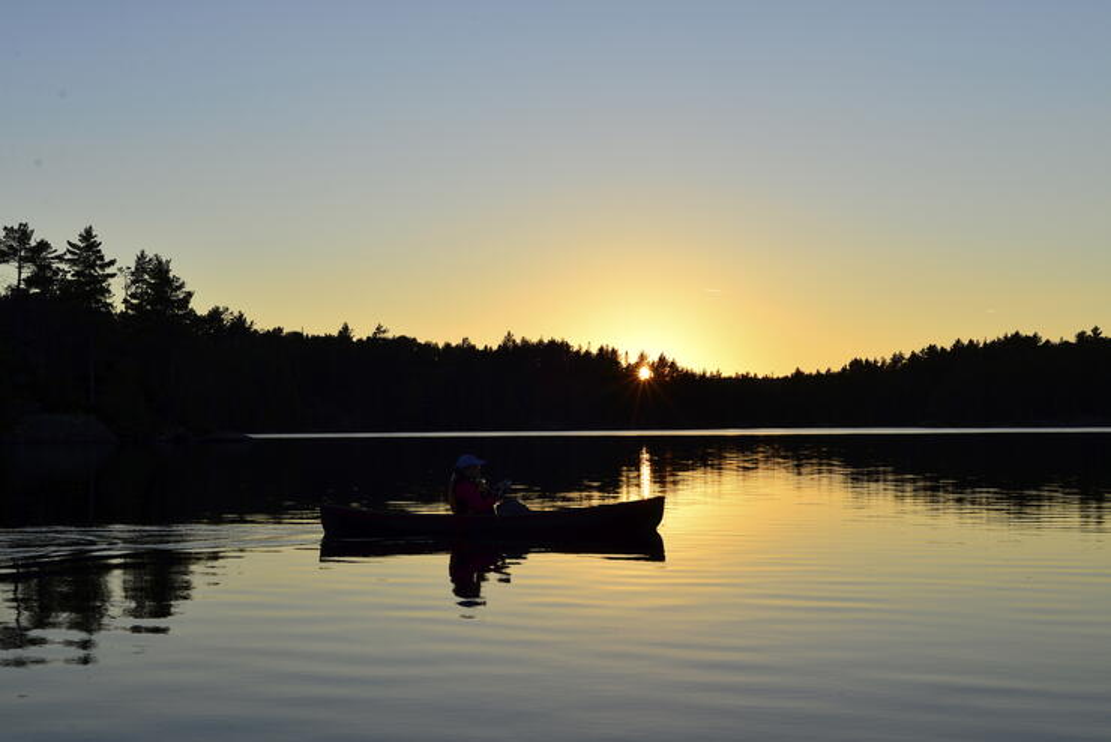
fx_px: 1544
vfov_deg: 27.0
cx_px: 556
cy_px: 371
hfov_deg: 39.6
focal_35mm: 50
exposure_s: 1/320
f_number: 10
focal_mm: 50
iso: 200
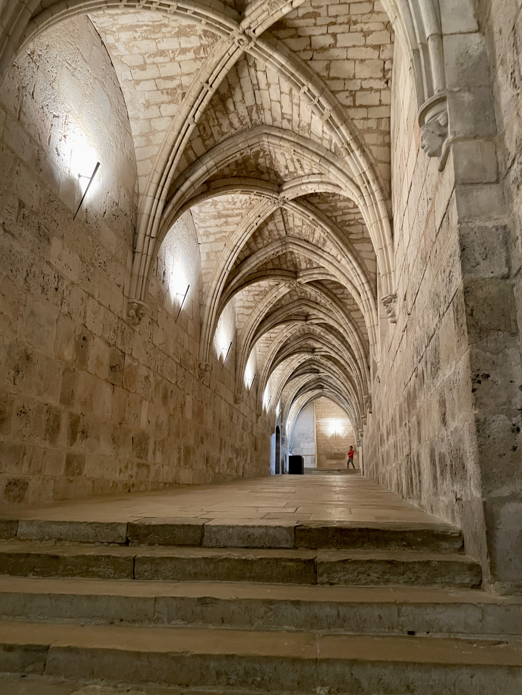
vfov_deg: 67.3
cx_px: 261
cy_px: 348
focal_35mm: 26
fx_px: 523
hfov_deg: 53.1
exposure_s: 1/25
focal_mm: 4.2
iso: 500
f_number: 1.6
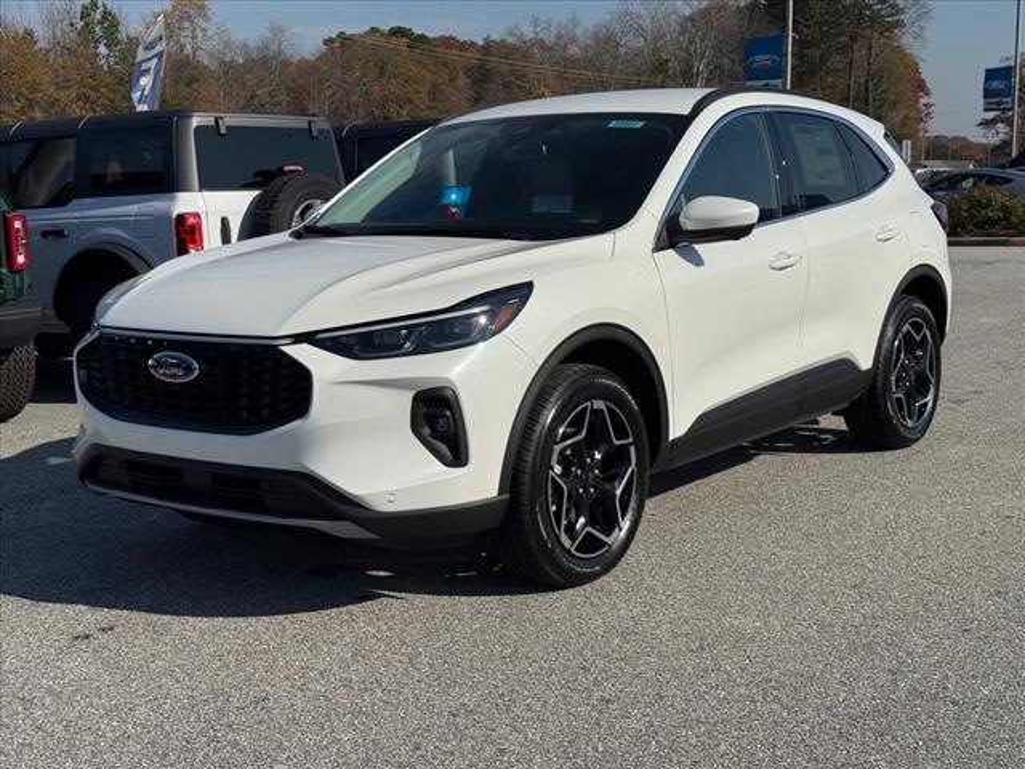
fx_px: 1421
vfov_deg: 30.3
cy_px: 384
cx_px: 512
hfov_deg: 39.7
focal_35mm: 48
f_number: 1.78
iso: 80
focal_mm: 6.76
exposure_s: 1/12500
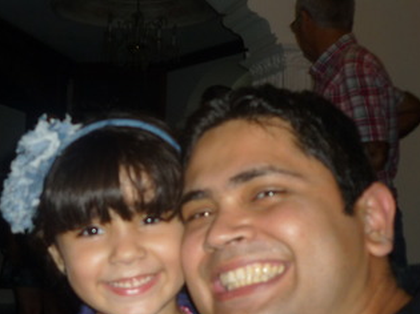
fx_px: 813
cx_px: 55
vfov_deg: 21.9
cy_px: 160
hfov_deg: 28.1
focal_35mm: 67
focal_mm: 5.5
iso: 100
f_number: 2.8
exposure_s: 1/125
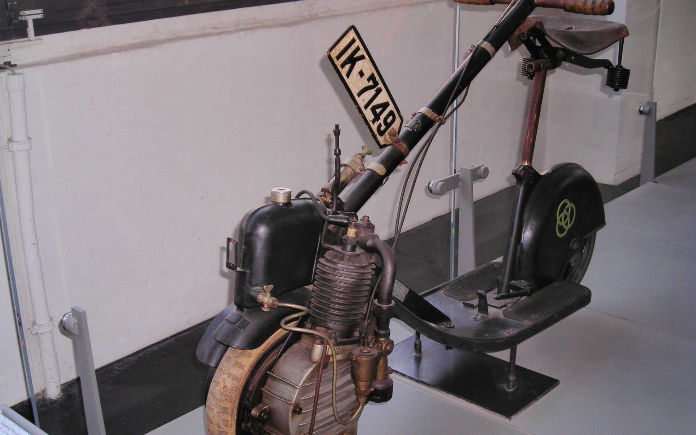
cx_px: 351
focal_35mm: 46
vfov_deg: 28.0
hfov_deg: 43.5
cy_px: 237
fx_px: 873
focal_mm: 6.8
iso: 50
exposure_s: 1/60.1
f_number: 3.3
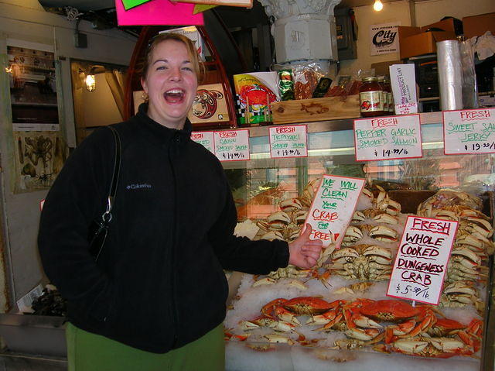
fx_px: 600
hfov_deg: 44.8
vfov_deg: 34.3
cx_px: 248
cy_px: 186
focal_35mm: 42
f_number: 3.1
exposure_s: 1/60.1
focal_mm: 7
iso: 50
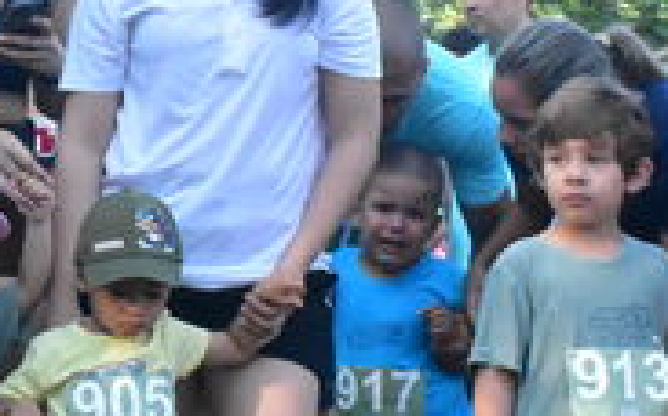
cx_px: -183
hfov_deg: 13.0
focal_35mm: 156
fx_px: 2831
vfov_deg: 8.4
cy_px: 277
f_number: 16
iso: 3200
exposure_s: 1/250
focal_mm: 31
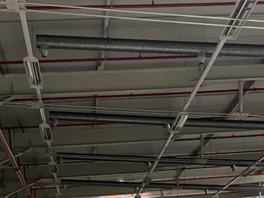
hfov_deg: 21.9
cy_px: 308
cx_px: 179
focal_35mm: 89
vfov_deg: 15.2
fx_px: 679
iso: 250
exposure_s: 1/51
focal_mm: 4.2
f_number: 1.6
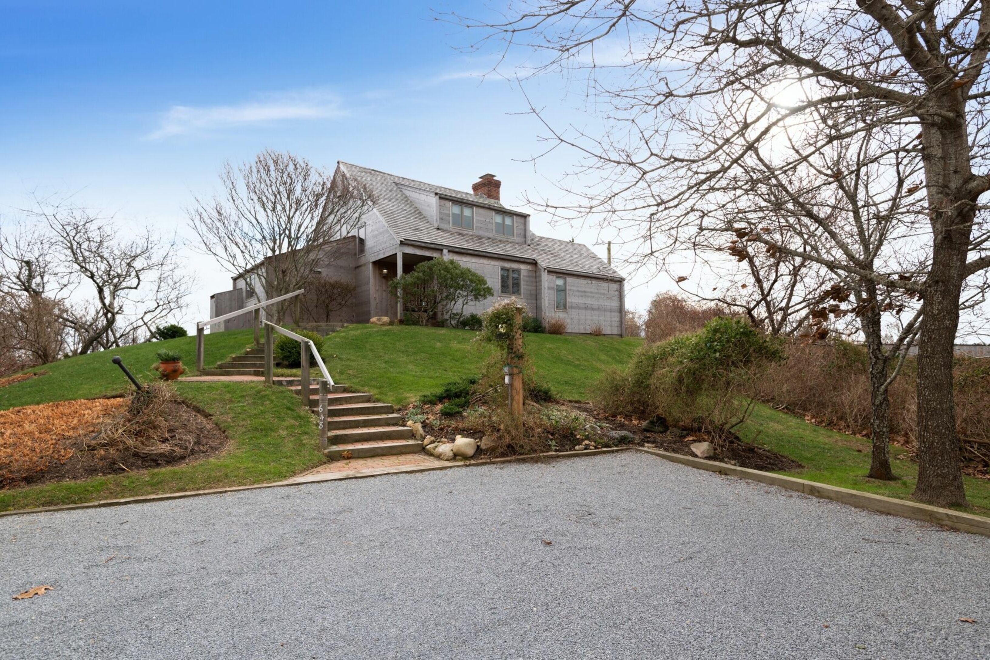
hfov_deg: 86.9
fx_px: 522
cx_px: 495
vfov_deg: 64.6
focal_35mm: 19
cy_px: 330
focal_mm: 19
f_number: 8
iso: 200
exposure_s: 1/250
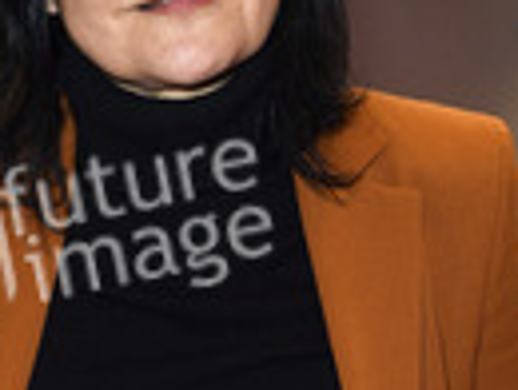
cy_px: 434
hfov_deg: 15.1
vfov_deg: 11.3
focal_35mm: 130
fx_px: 1949
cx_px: 183
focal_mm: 44
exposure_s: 1/100
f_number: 4
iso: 1000
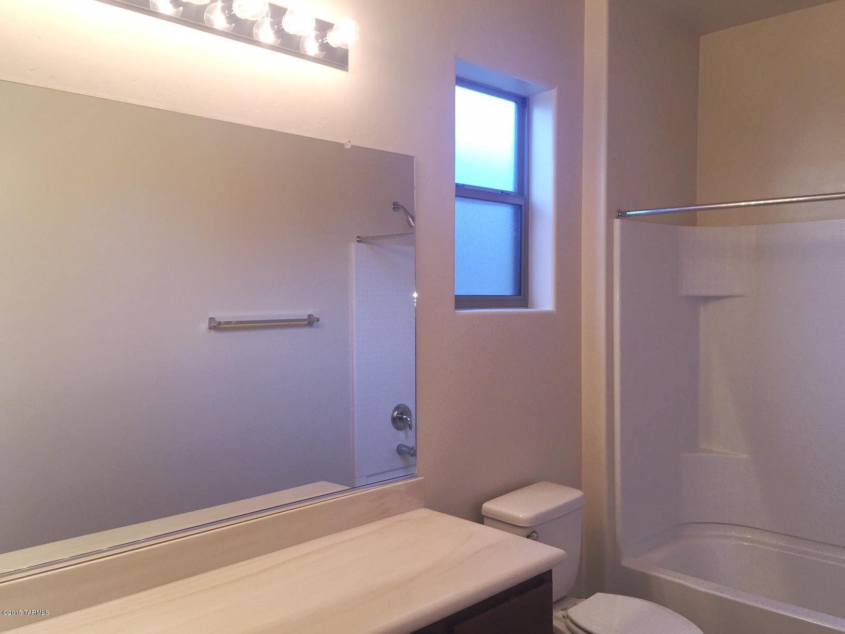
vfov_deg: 48.2
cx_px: 422
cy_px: 317
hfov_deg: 61.7
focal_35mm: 29
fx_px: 708
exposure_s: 1/30
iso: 32
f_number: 2.2
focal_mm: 4.15
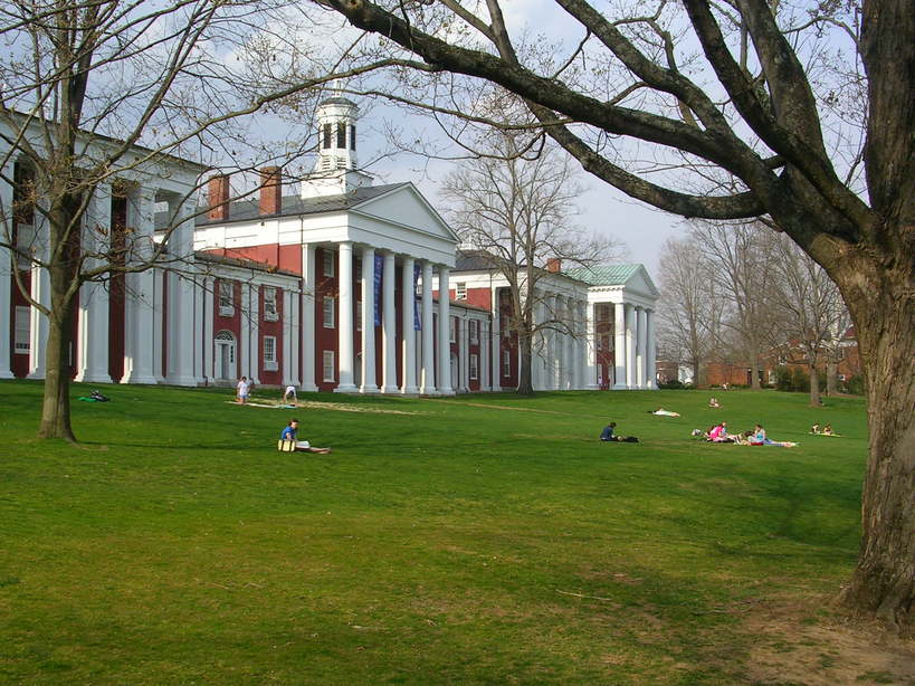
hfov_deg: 45.8
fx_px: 1084
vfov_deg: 35.1
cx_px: 458
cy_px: 343
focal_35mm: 41
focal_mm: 6.2
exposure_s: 1/240
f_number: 5.8
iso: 50
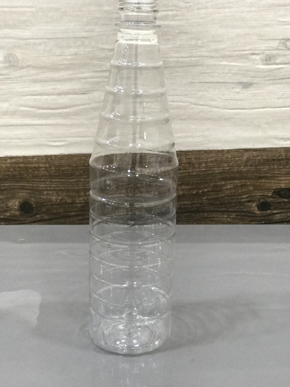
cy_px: 194
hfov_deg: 25.7
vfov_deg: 33.8
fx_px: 637
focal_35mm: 57
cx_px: 145
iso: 160
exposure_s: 1/50
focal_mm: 6.6
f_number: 2.8
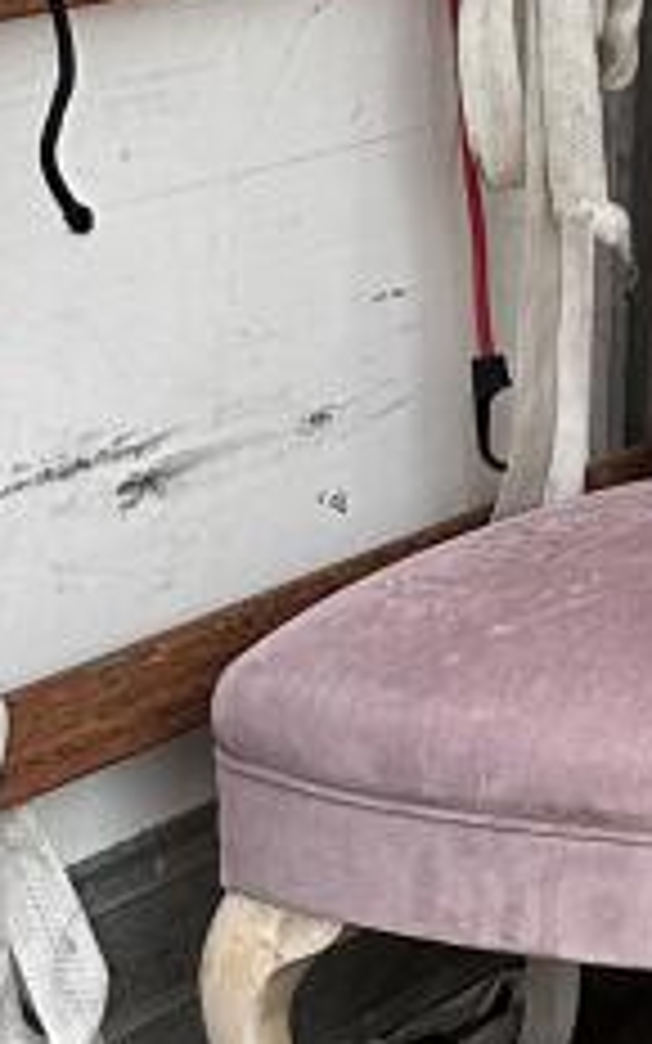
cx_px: 2203
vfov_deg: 13.8
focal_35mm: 146
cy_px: -295
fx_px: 4151
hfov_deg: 7.5
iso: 80
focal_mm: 6.86
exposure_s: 1/464
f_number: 1.78
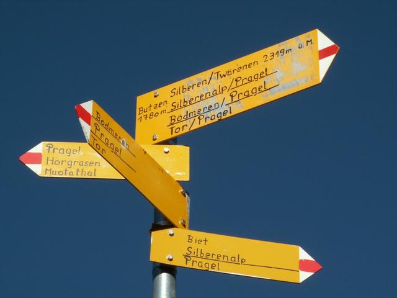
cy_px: 149
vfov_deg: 10.2
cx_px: 198
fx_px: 1674
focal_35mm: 146
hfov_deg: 13.5
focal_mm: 23.84
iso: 50
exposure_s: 1/200
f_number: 8
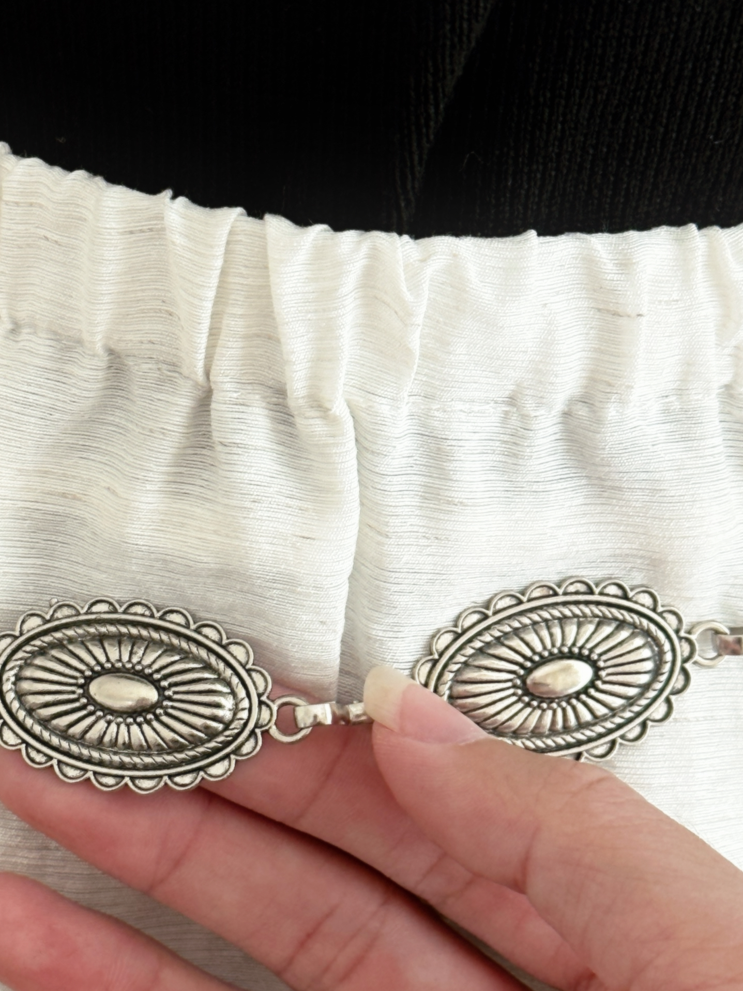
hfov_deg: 14.5
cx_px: 66
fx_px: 2890
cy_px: 643
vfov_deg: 19.4
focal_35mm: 101
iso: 160
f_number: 1.78
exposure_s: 1/60
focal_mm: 6.86
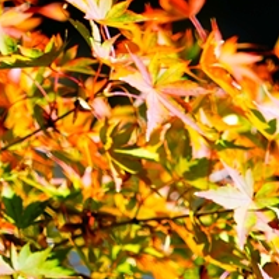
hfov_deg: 2.1
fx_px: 7459
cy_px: 461
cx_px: 305
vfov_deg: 2.1
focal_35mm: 818
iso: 250
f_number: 6.3
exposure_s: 1/250
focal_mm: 240
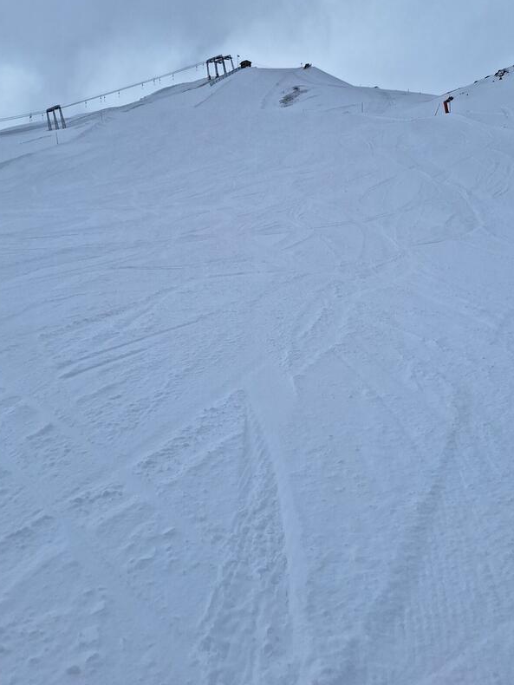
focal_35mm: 30
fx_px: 594
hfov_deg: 46.8
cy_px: 285
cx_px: 267
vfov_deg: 59.6
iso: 40
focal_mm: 5.54
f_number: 1.8
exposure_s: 1/9615
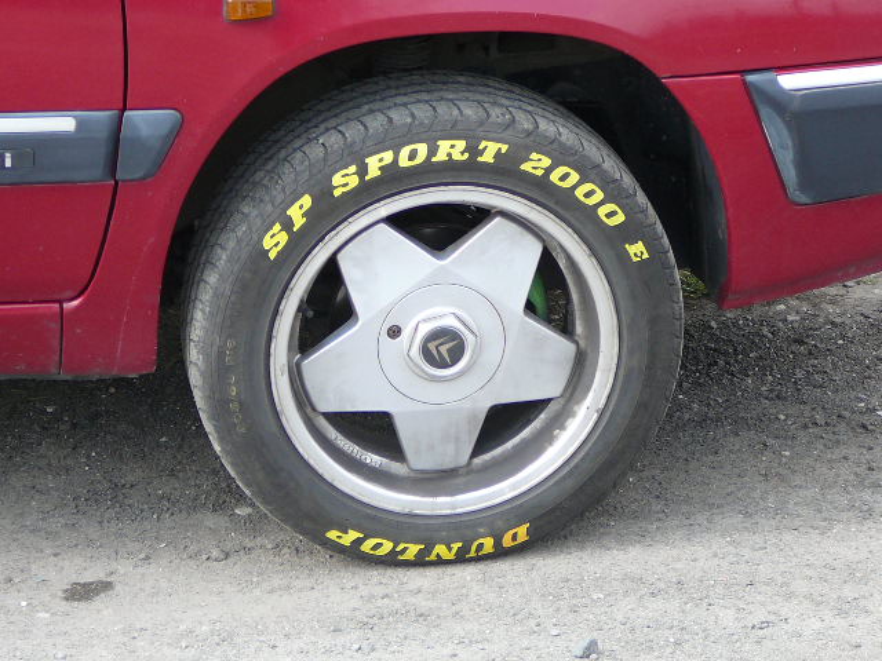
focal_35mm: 148
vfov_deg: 10.0
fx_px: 3771
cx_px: 441
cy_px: 330
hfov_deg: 13.3
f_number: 3.9
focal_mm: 17.6
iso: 80
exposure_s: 1/100
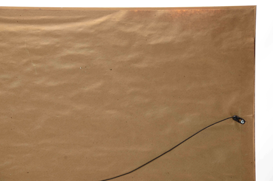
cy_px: 90
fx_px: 1192
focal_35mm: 158
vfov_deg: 8.7
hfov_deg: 13.1
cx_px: 136
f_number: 9
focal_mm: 105
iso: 200
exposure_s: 1/160
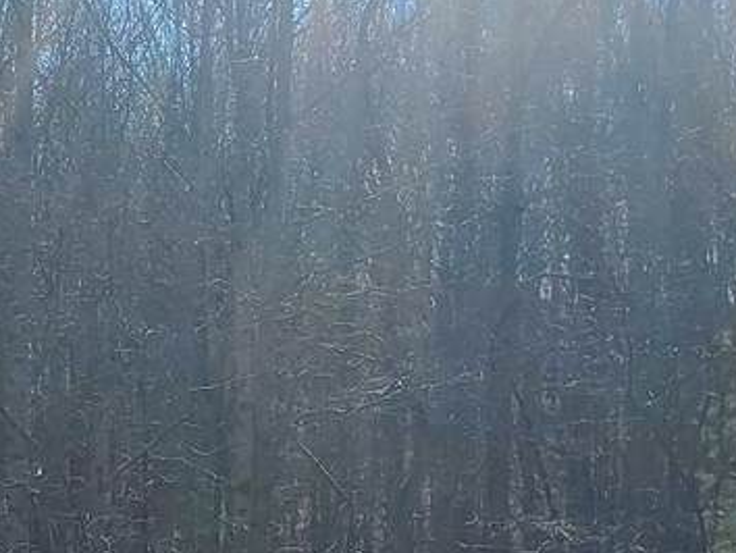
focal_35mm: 94
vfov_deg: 15.6
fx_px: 2000
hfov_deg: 20.5
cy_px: 491
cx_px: 98
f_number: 2.4
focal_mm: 4.3
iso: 50
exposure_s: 1/1414
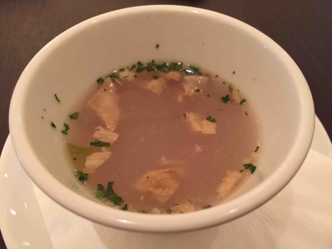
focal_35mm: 29
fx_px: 278
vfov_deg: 48.2
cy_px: 124
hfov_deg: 61.7
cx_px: 166
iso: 250
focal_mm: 4.15
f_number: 2.2
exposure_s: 1/20
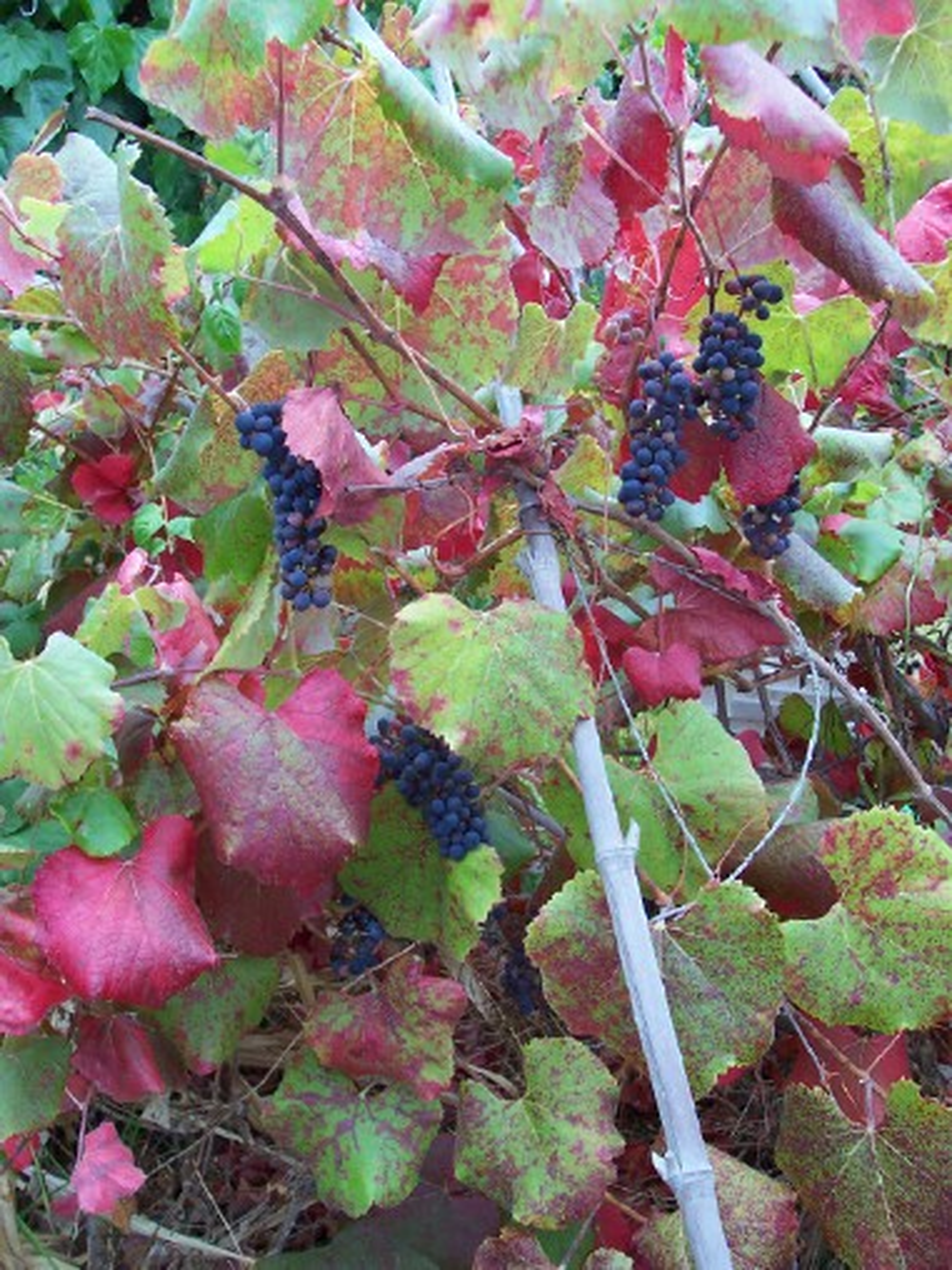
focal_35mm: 37
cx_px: 476
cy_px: 635
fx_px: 1357
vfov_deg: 50.1
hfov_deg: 38.7
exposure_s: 1/125
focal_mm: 5.6
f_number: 2.8
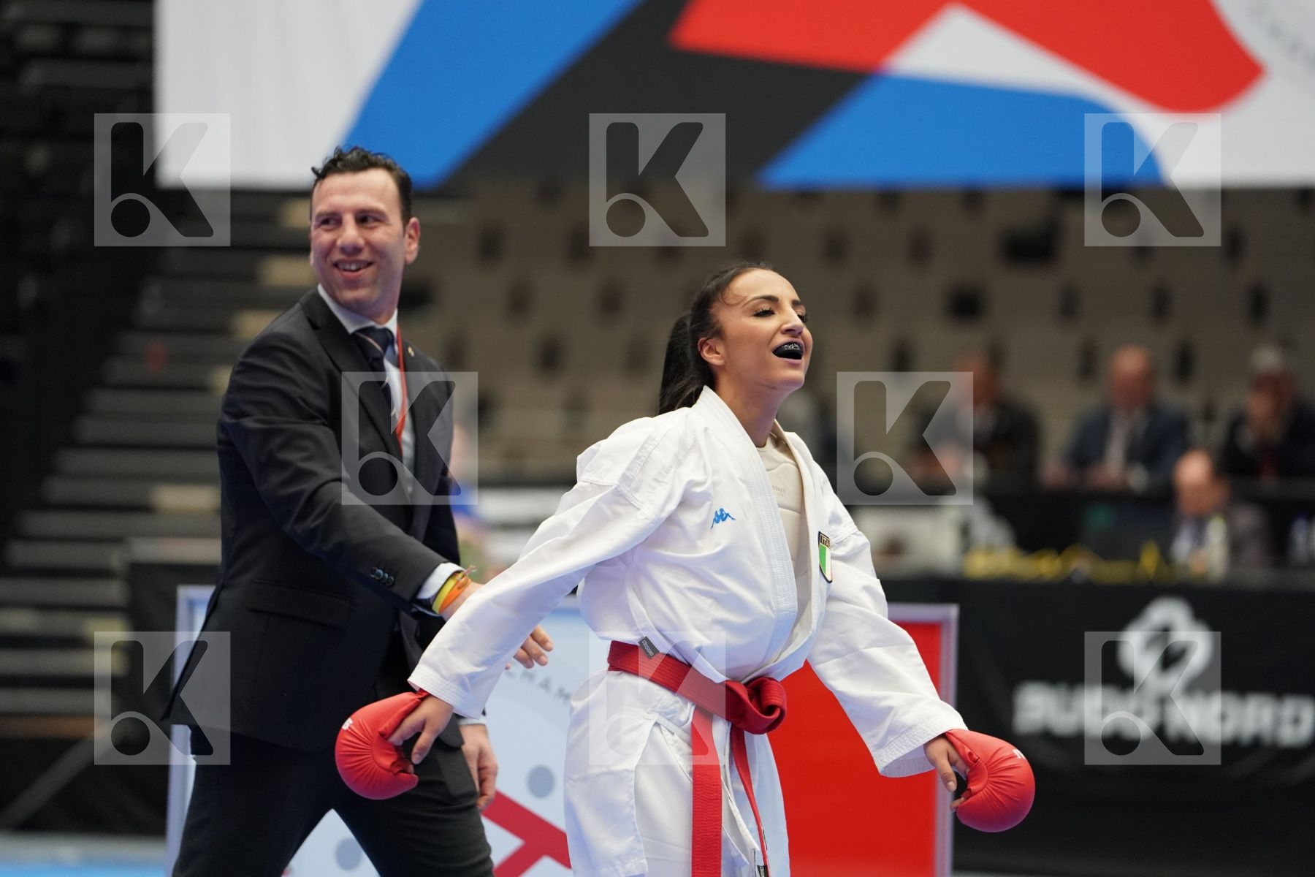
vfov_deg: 6.9
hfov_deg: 10.3
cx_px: 658
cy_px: 438
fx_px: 7305
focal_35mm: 200
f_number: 2.8
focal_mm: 200
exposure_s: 1/1000
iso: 3200
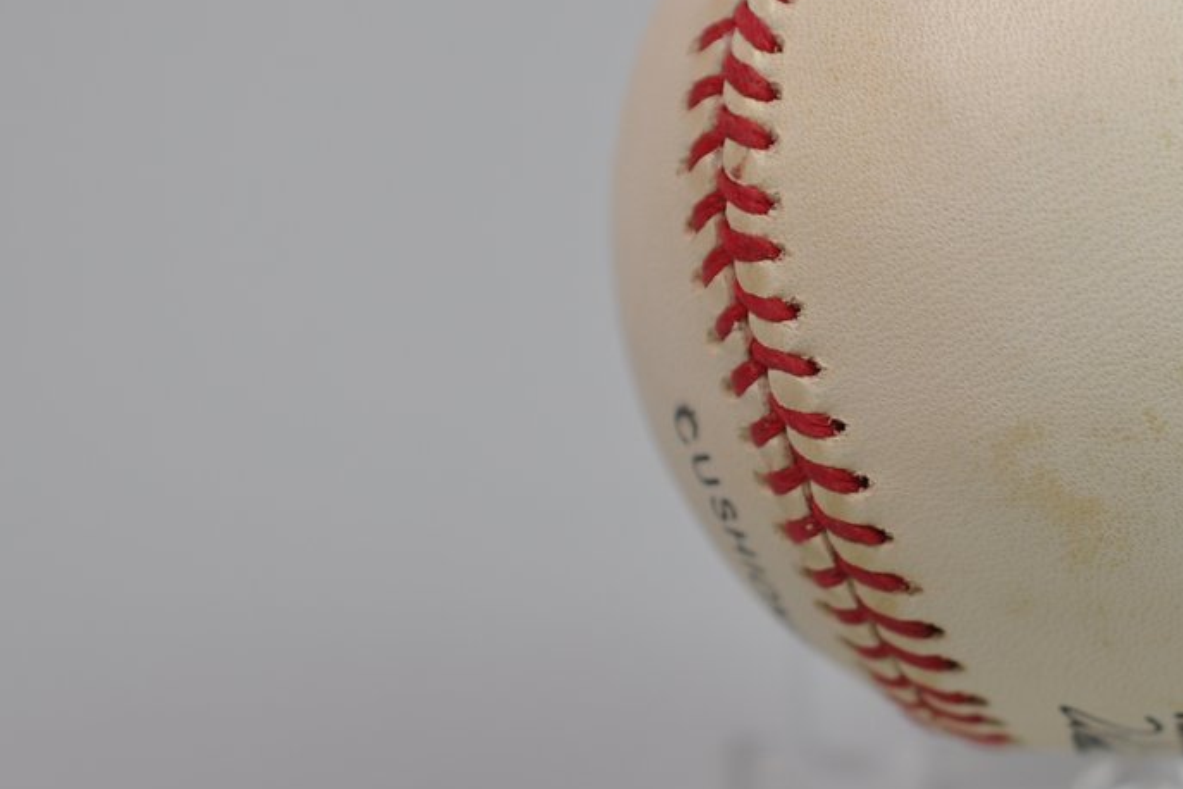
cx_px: 1155
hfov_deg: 13.6
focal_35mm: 149
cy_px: 481
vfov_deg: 9.2
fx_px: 4896
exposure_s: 1/60
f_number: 4
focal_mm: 40
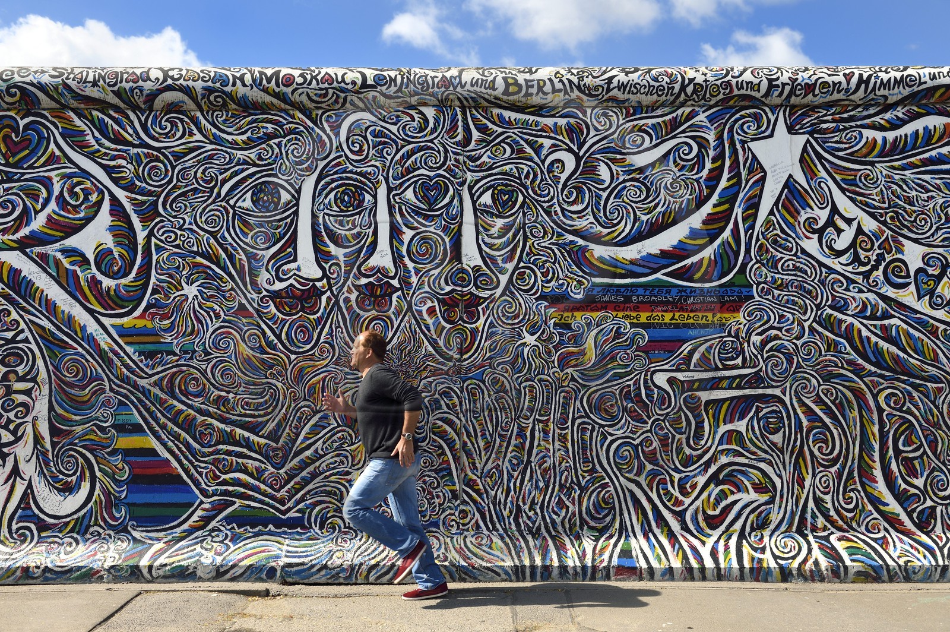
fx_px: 896
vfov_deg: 38.8
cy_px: 316
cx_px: 475
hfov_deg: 55.8
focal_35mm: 34
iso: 200
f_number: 6.3
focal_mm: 34
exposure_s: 1/500
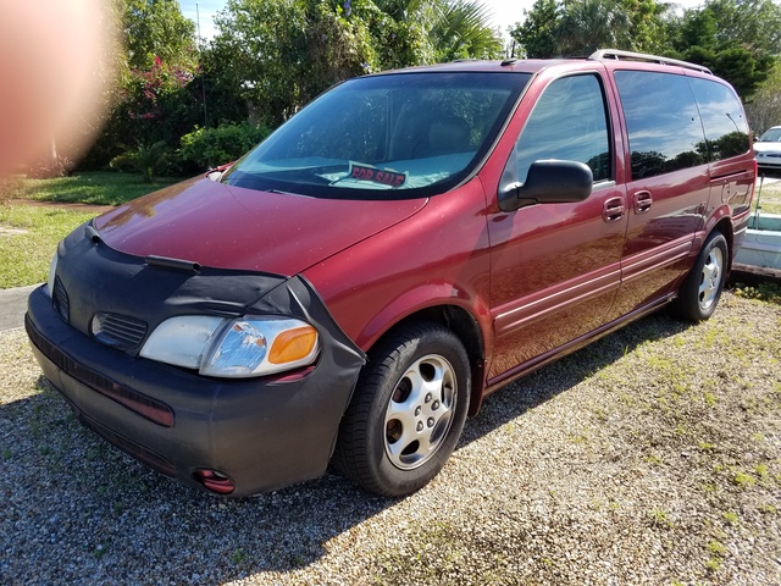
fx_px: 587
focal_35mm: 26
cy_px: 293
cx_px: 390
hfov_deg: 67.3
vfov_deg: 53.1
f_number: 1.7
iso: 50
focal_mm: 4.2
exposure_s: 1/1244
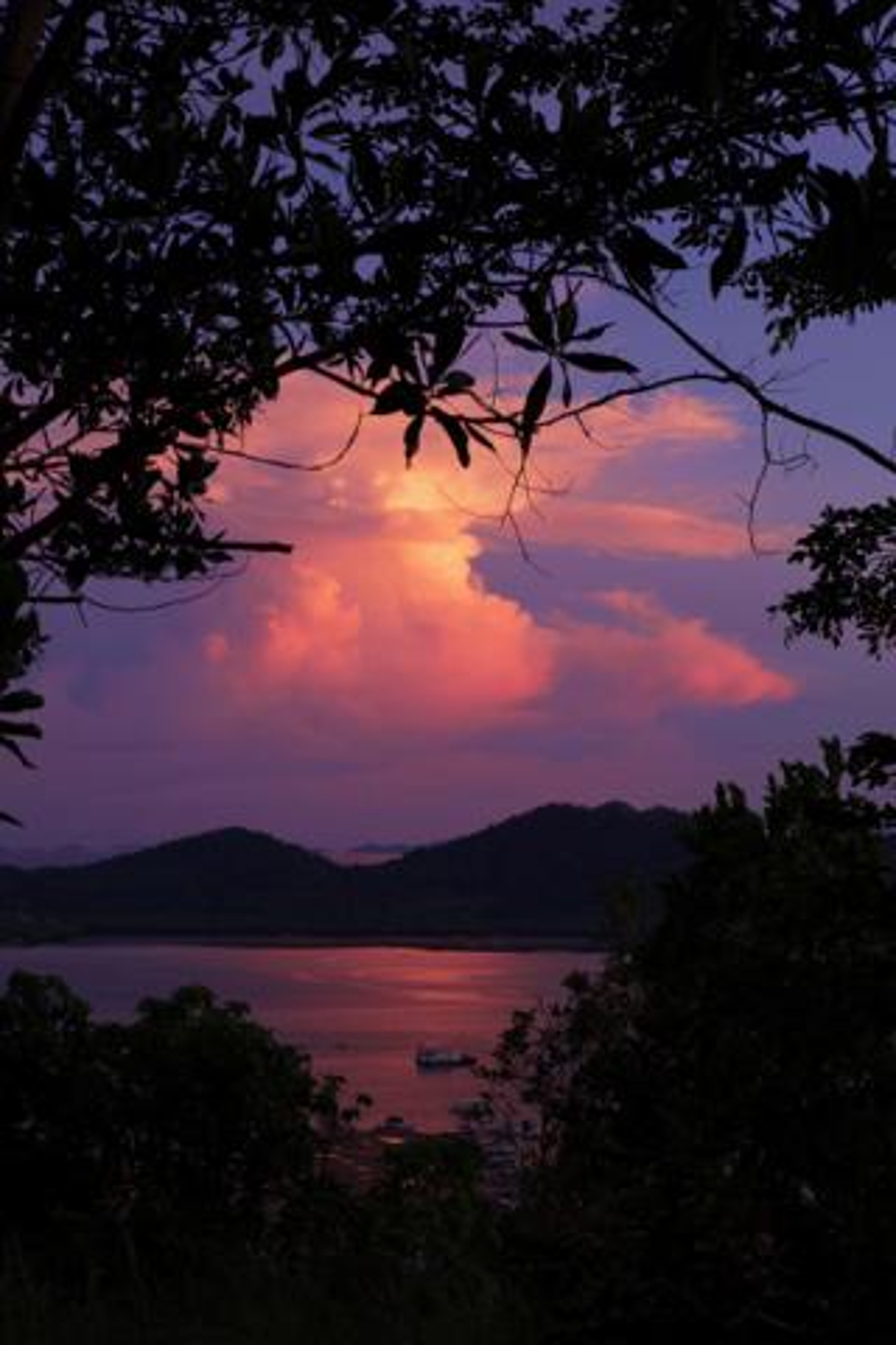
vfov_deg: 37.5
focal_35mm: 53
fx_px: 1979
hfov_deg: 25.5
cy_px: 672
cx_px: 448
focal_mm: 35
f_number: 8
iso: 1600
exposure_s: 1/125
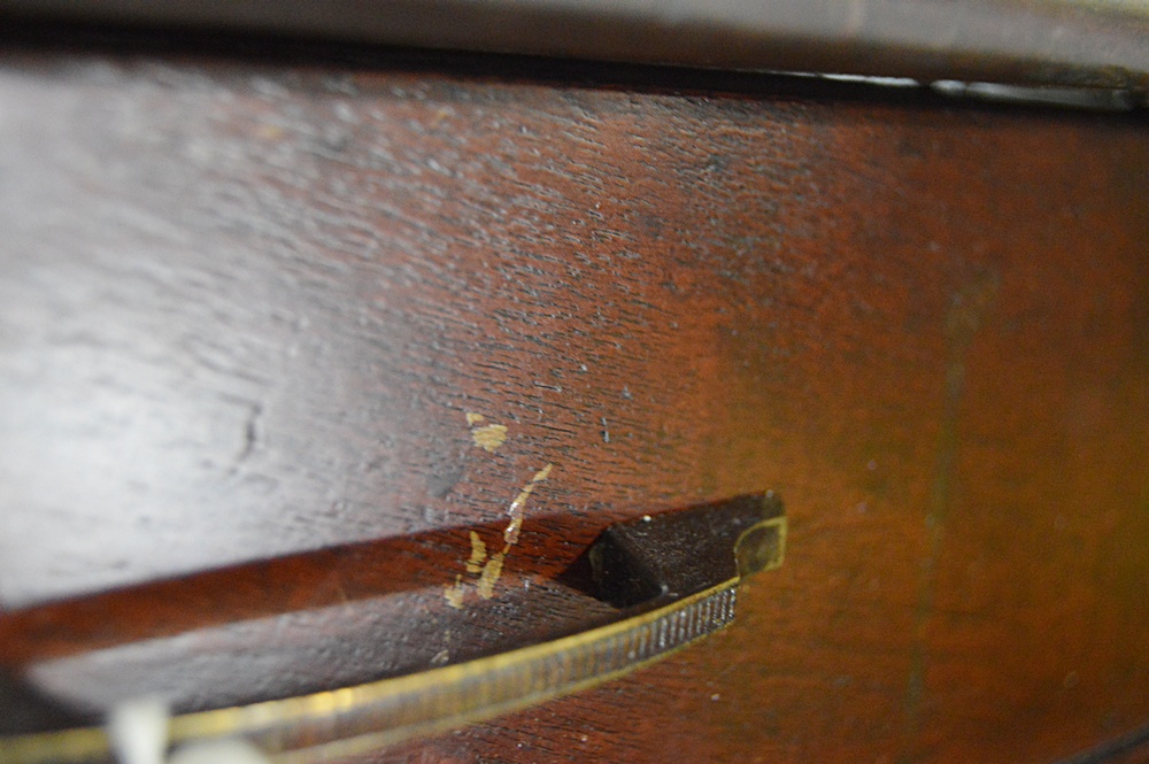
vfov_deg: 28.0
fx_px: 1531
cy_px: 382
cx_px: 574
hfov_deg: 41.1
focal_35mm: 48
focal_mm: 32
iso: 3200
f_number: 4.5
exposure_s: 1/20
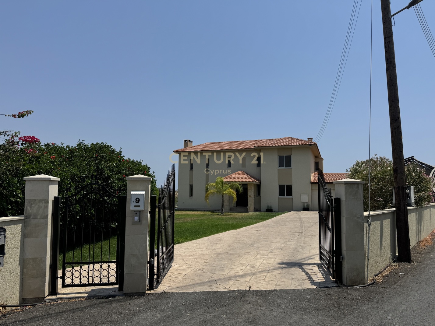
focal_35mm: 24
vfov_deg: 56.8
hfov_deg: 71.6
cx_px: 218
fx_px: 302
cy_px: 163
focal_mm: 6.76
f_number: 1.78
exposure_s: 1/7937
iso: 80
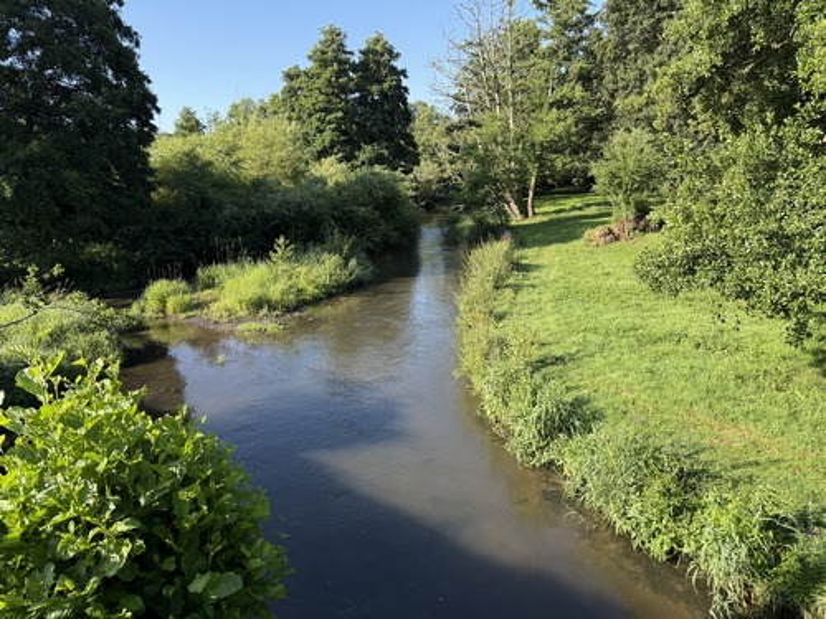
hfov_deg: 71.6
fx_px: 573
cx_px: 413
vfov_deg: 56.8
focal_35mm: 24
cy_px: 310
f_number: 1.78
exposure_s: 1/1337
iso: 100
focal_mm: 6.76
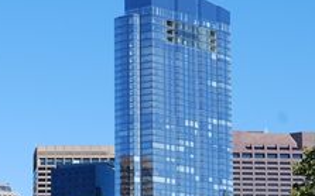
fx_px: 1355
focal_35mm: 158
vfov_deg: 8.3
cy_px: 153
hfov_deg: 13.3
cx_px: 129
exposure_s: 1/200
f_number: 7.1
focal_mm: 46
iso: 100
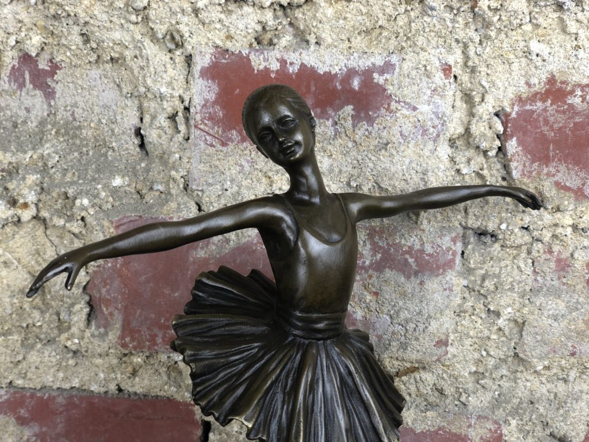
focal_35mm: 52
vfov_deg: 28.0
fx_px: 885
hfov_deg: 36.8
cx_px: 294
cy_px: 221
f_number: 2.4
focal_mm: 6
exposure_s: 1/50
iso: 32
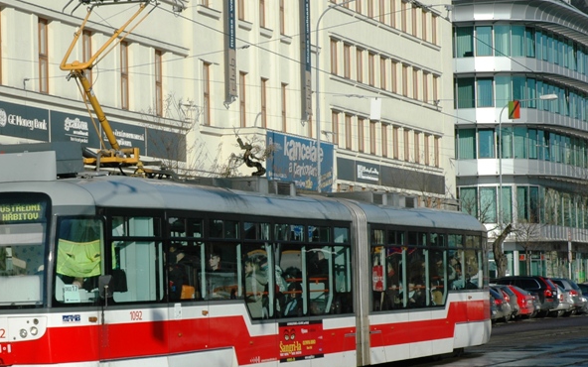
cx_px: 162
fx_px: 2003
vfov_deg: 10.5
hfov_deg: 16.6
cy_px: 212
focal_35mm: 125
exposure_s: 1/400
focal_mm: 52
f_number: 10
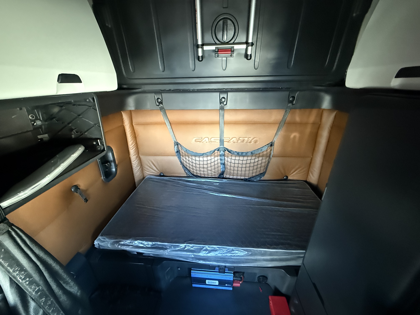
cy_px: 158
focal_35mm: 14
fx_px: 170
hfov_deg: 102.1
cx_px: 210
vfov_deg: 85.7
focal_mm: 2.22
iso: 1250
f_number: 2.2
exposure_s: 1/44
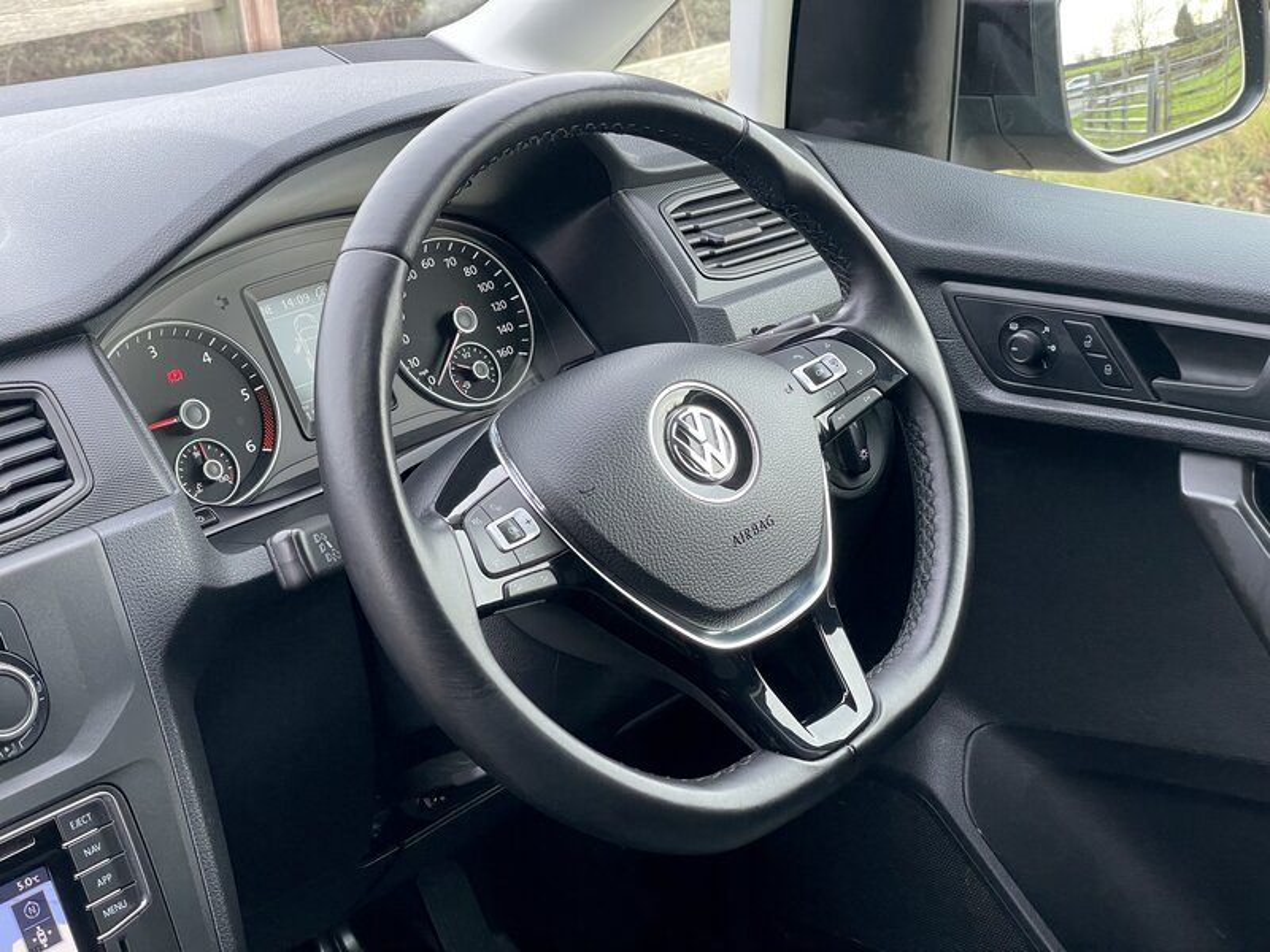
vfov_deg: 28.0
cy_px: 476
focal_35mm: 52
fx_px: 1908
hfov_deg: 36.8
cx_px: 635
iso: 160
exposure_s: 1/100
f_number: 2
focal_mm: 6
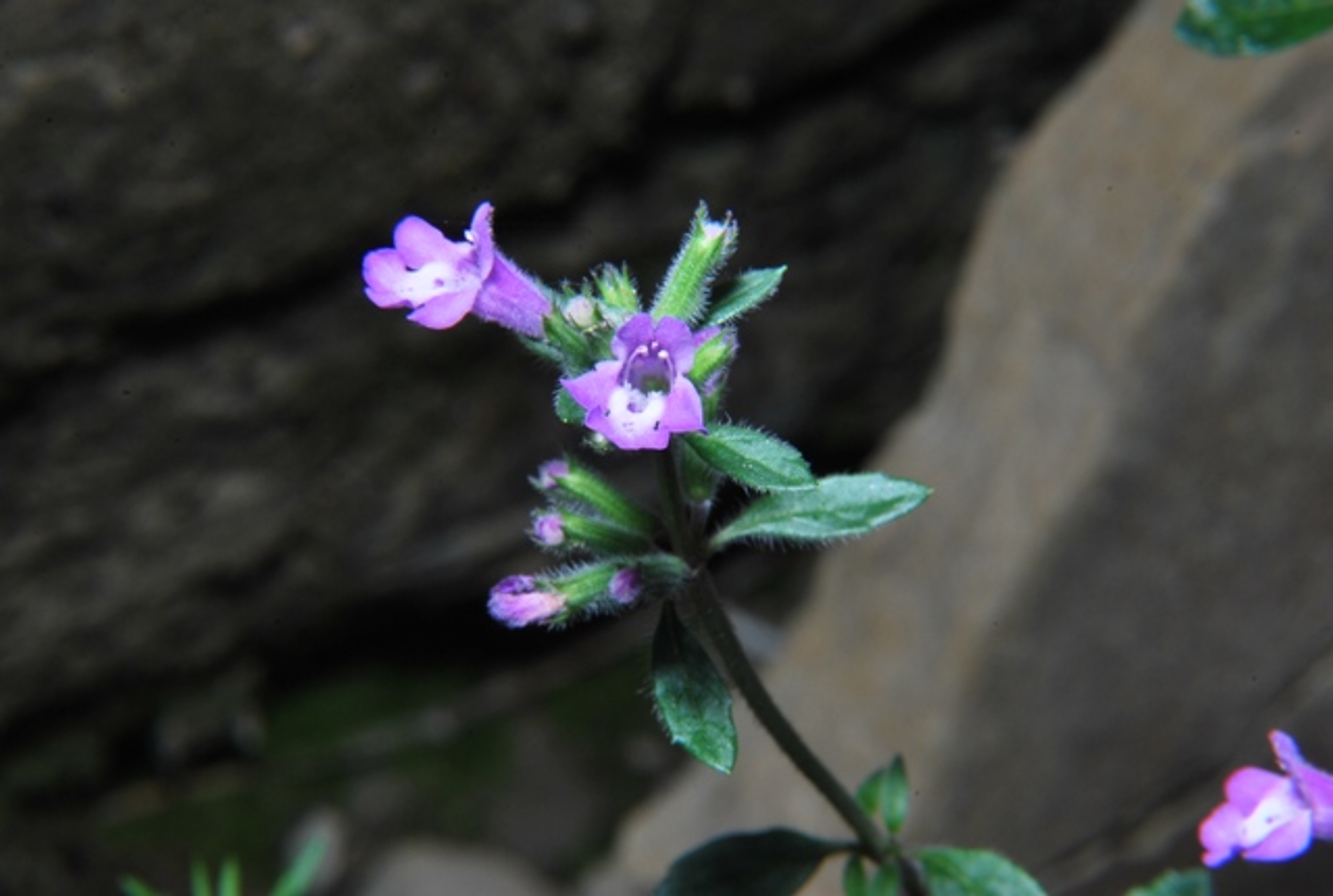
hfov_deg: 10.1
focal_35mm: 202
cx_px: 666
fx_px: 7516
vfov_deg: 6.8
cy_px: 448
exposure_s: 1/100
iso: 100
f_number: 29
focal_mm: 135
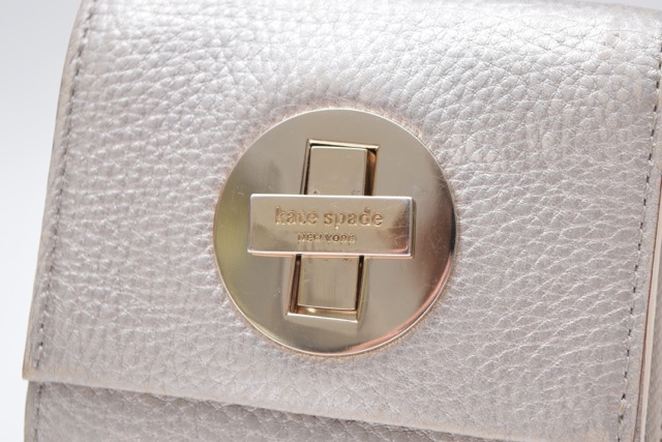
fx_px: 1517
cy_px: 221
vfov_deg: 16.6
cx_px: 331
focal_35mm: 82
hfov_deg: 24.6
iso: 800
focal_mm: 55
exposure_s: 1/125
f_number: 5.6
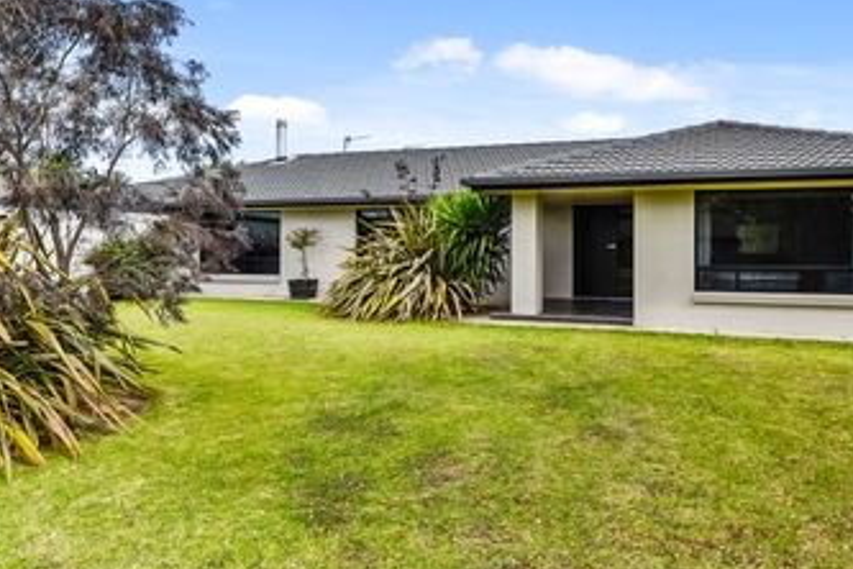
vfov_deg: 52.9
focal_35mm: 24
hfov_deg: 72.8
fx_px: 569
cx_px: 517
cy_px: 242
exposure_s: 1/250
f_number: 11
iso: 125
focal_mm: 17
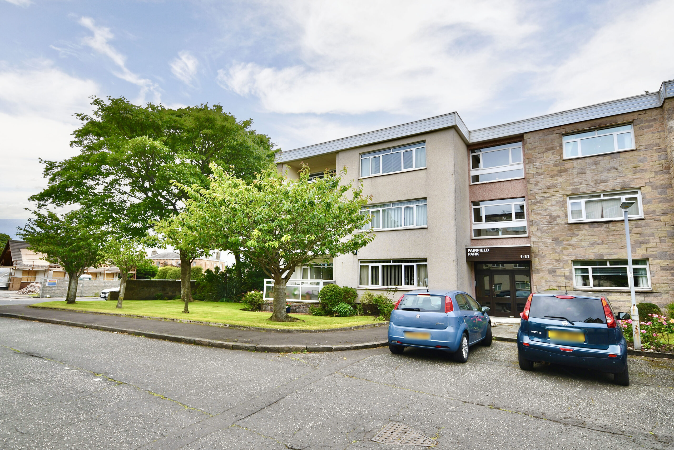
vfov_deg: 64.6
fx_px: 356
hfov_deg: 86.9
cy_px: 225
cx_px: 337
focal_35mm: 19
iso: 100
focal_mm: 13
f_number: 8
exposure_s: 1/60
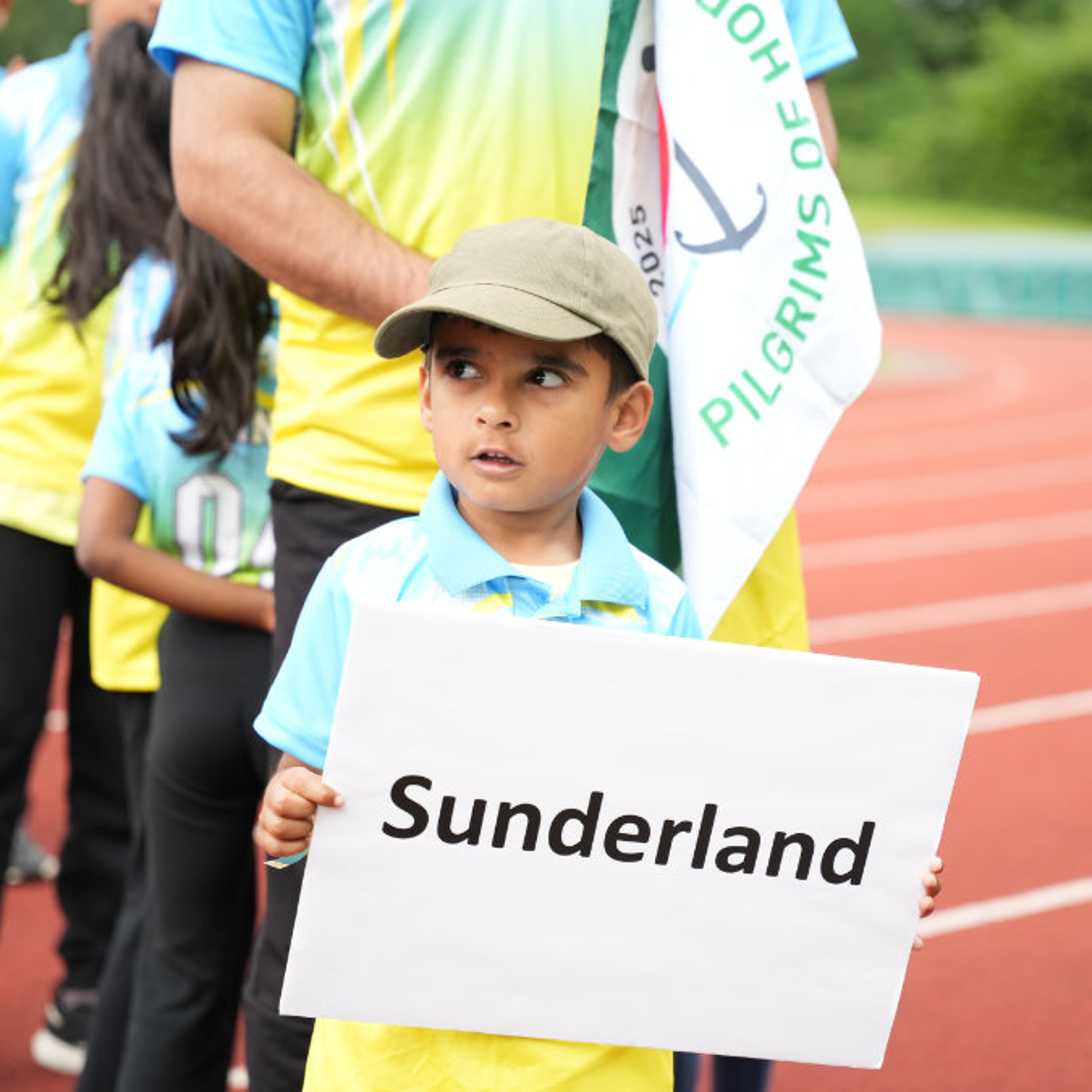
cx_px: 663
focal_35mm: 90
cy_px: 548
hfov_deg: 19.3
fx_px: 3212
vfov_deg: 19.3
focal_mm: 70
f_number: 2.8
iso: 400
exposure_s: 1/800
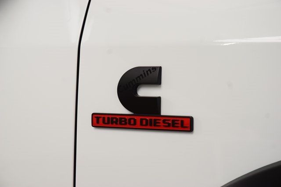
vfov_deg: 13.0
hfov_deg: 19.5
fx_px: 820
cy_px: 94
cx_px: 140
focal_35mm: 105
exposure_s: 1/60
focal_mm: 70
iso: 800
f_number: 8
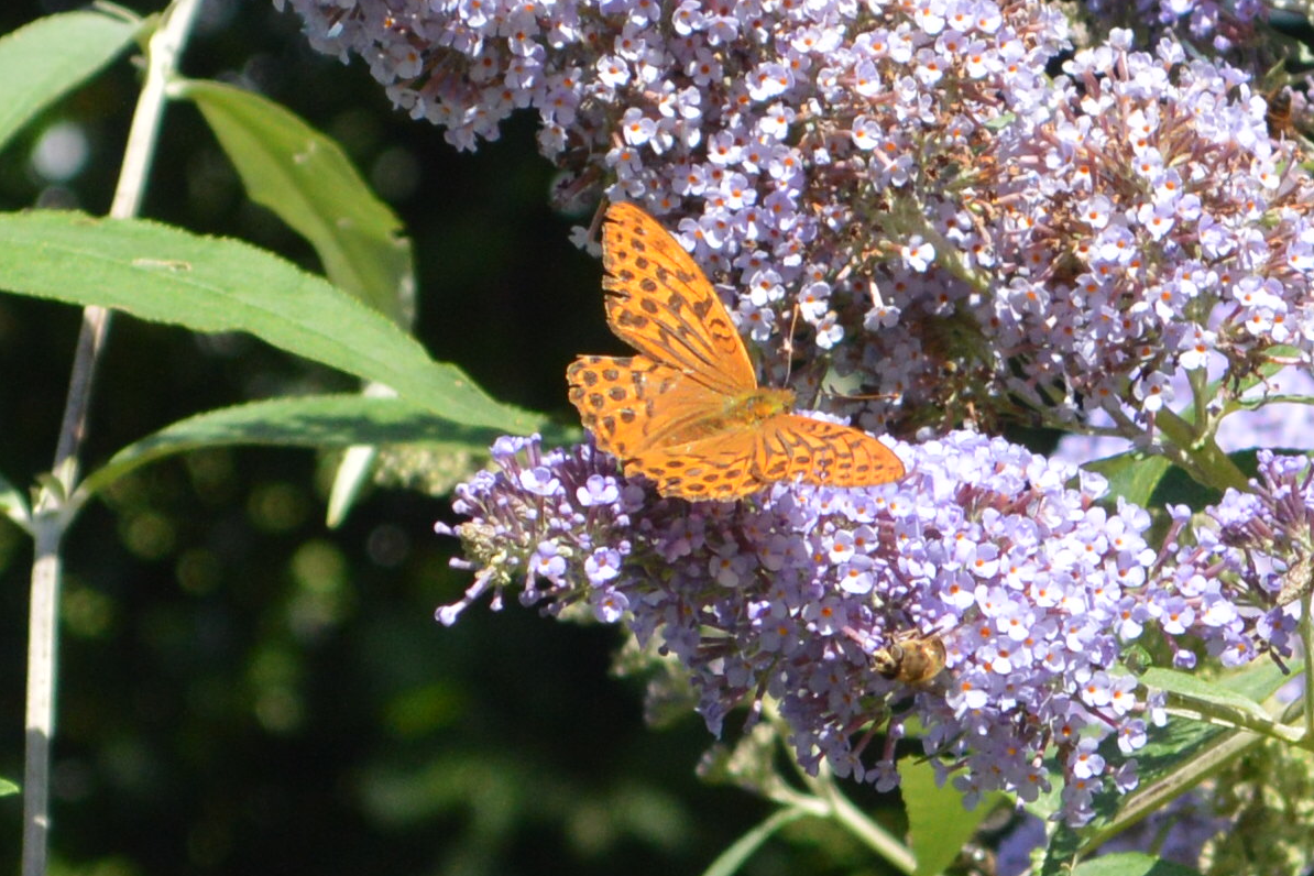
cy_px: 439
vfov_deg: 15.4
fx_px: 3231
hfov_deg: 23.0
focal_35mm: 89
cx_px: 702
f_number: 5.6
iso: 400
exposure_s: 1/800
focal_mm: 55
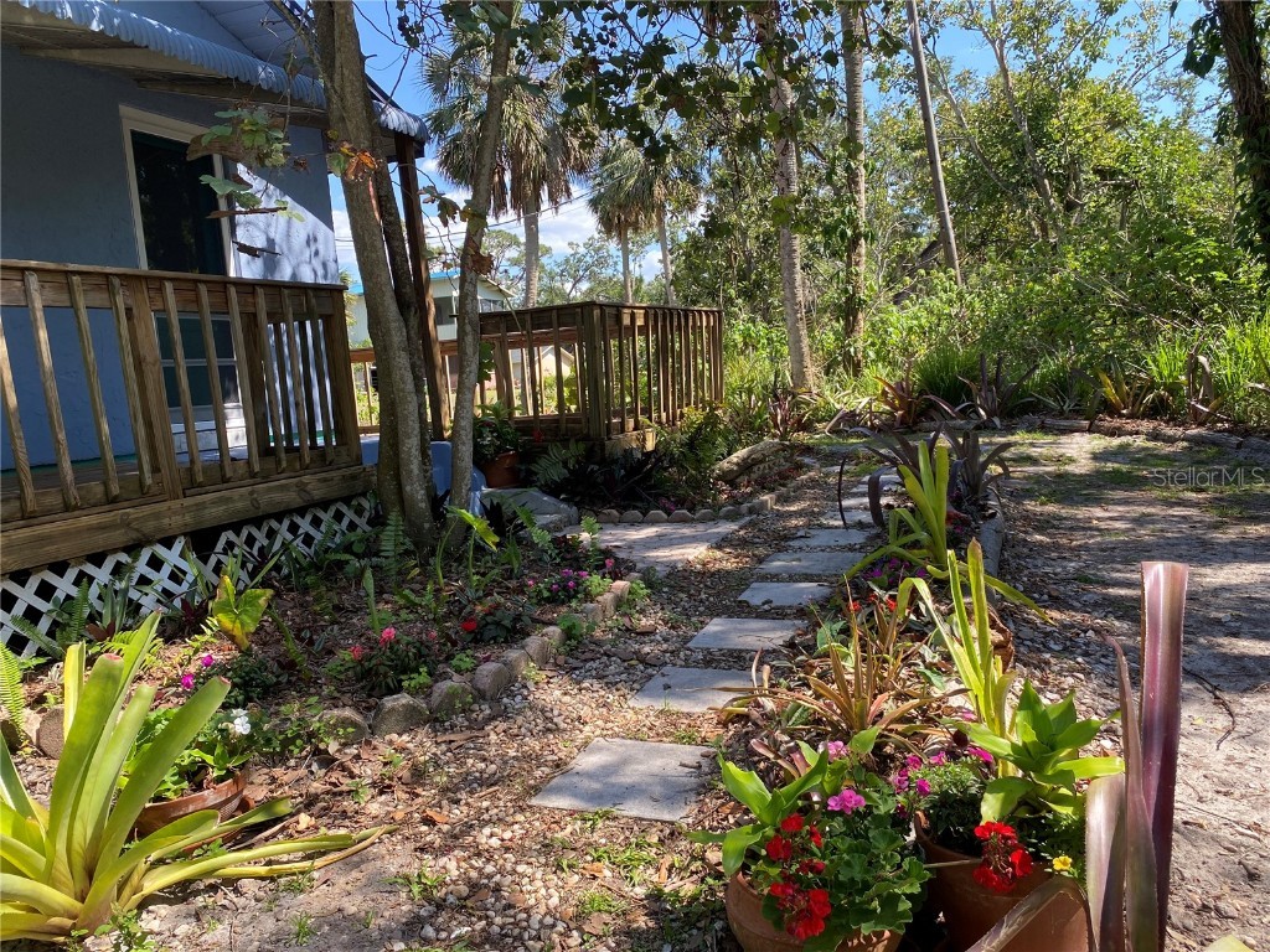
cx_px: 635
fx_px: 954
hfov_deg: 67.3
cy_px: 476
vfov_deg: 53.1
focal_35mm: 26
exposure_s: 1/626
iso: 32
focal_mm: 4.25
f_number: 1.8
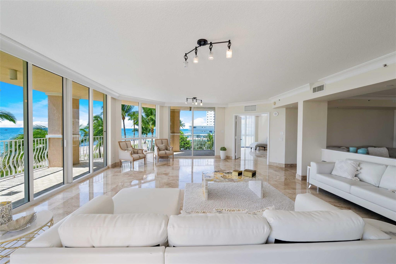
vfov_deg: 81.2
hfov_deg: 104.3
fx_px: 154
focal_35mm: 14
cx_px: 198
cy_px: 132
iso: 320
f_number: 8
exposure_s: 1/80
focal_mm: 14
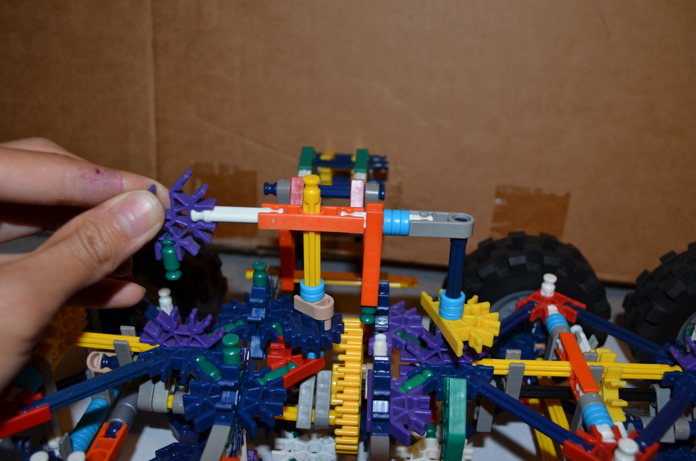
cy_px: 230
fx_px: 637
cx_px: 348
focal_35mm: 33
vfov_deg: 39.8
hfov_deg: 57.3
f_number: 5.6
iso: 200
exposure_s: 1/30
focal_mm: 22
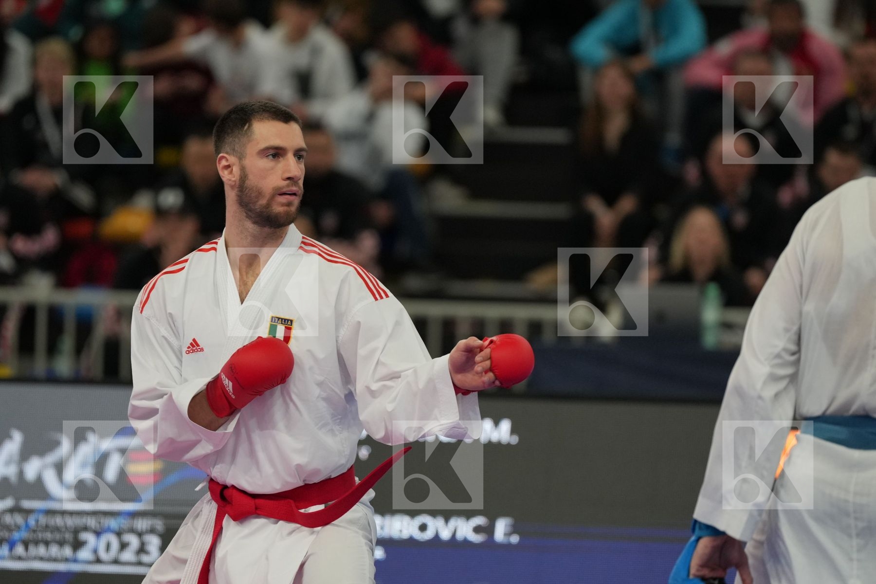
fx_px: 7299
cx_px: 438
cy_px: 292
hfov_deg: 6.9
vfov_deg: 4.6
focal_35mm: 300
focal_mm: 200
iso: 1600
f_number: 2.8
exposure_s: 1/1000
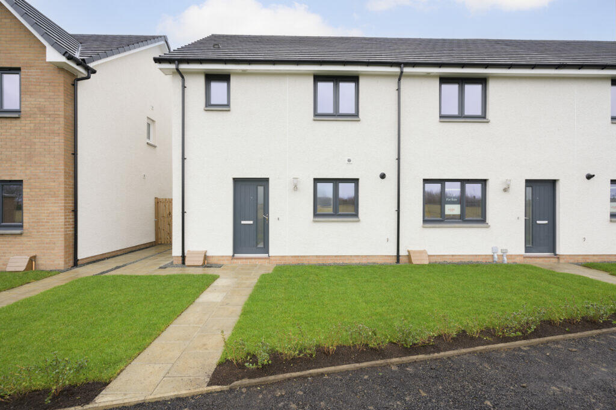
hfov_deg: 93.3
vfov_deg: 70.3
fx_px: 291
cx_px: 308
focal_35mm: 17
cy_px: 205
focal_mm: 17
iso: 100
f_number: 7.1
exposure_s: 1/40
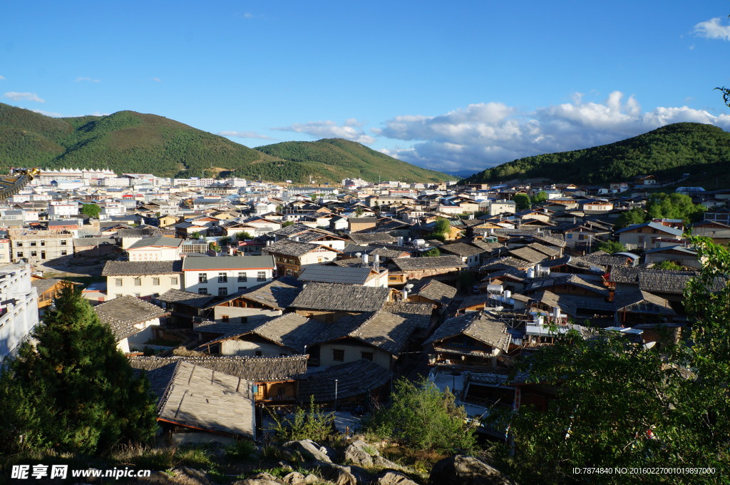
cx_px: 365
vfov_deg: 47.8
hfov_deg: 67.4
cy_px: 242
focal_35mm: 27
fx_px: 547
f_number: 13
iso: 200
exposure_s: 1/160
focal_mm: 18
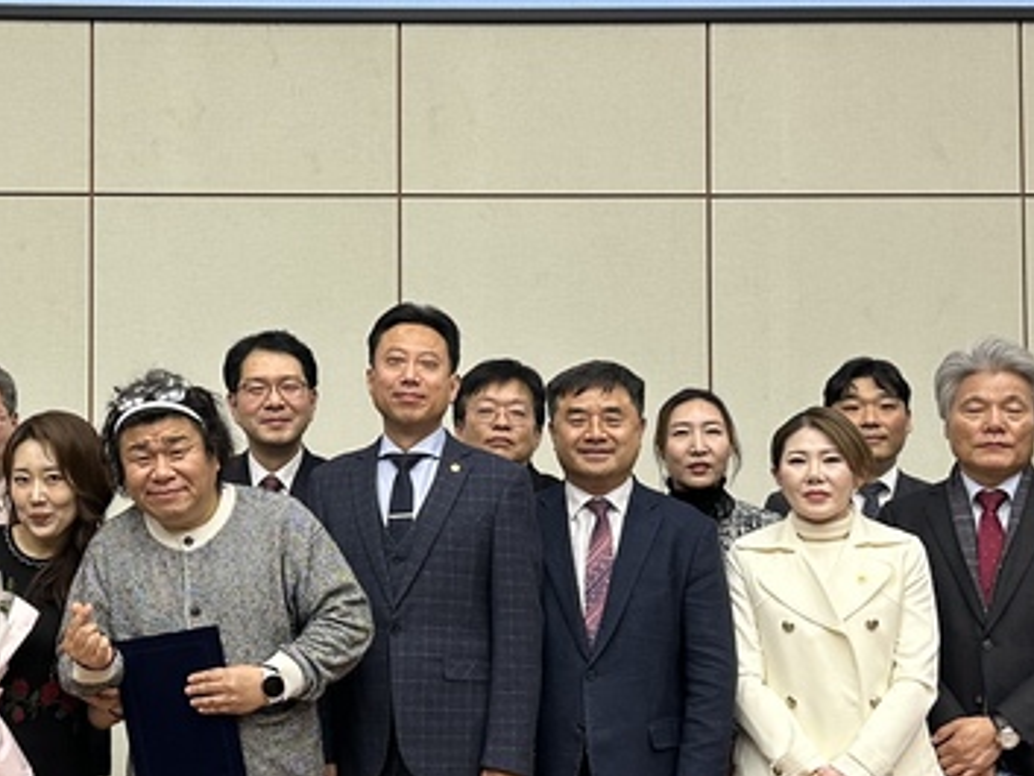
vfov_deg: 21.6
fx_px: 2032
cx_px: 258
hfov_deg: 28.1
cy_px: 422
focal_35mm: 68
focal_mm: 6.86
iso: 80
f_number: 1.78
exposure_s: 1/120
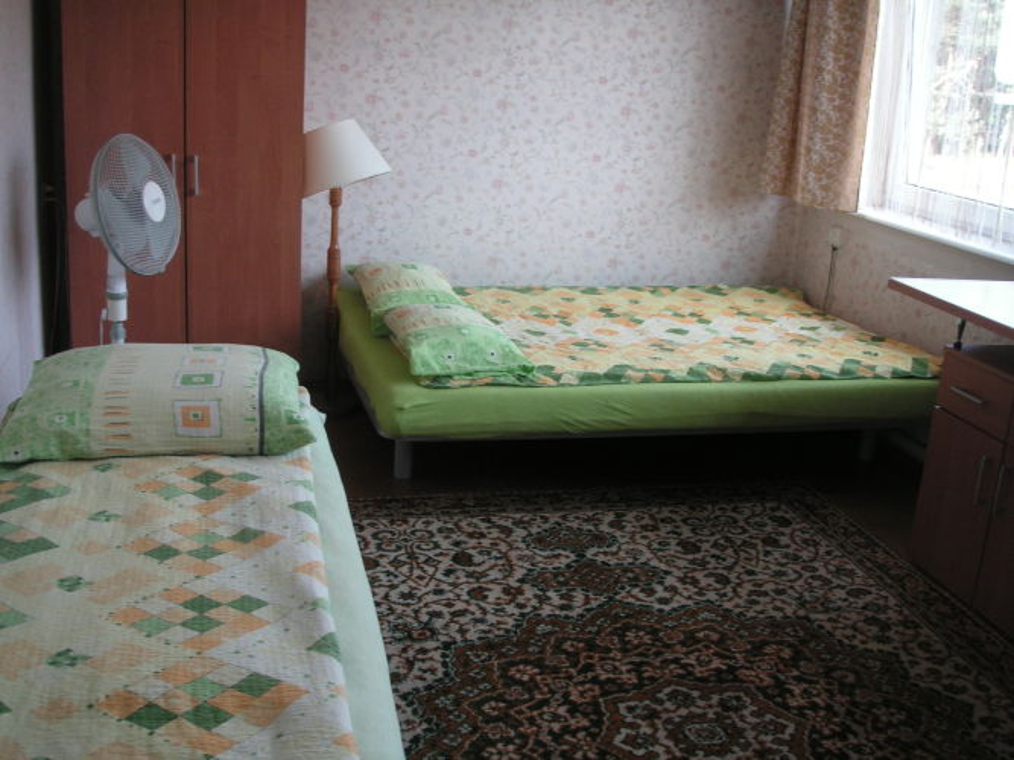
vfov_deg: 37.7
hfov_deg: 49.0
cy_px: 380
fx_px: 1113
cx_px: 507
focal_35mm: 38
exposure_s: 1/45
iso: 80
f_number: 3.3
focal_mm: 6.3
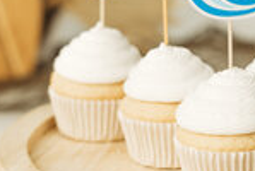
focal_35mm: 134
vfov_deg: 10.2
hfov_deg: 15.2
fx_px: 951
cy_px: 13
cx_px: 209
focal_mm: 50
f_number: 3.2
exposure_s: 1/200
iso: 125
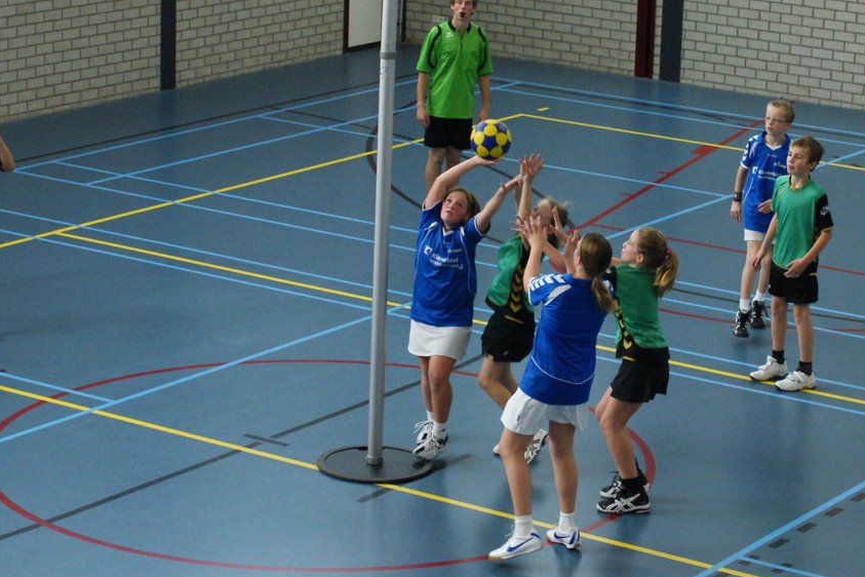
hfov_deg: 27.1
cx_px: 401
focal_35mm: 75
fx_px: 1795
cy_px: 238
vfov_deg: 18.2
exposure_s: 1/200
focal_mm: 35
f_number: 4.5
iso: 800
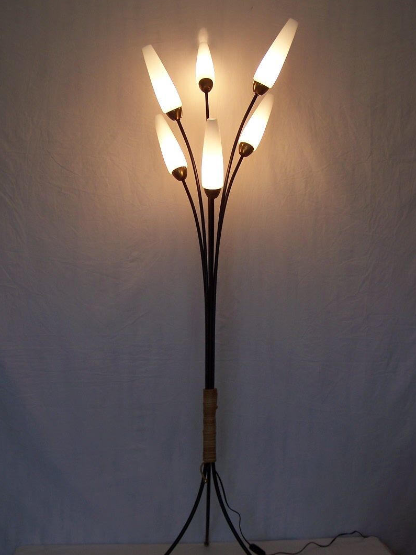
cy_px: 307
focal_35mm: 43
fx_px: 689
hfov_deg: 33.6
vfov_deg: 43.8
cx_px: 217
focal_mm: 6.3
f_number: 2.8
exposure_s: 1/90
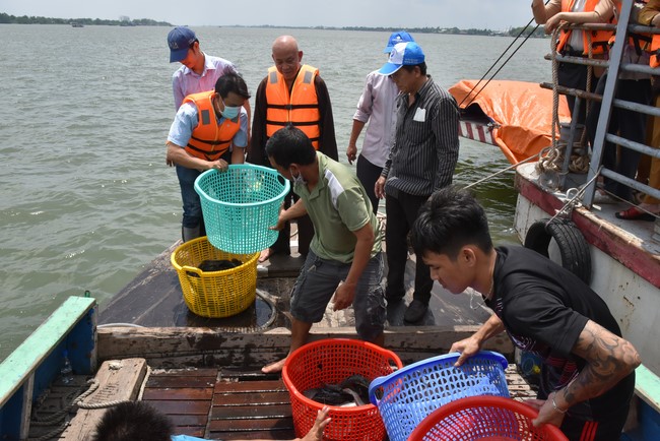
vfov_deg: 43.6
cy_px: 220
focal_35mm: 30
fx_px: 550
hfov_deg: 61.9
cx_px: 330
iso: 1600
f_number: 14
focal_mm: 30
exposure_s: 1/800
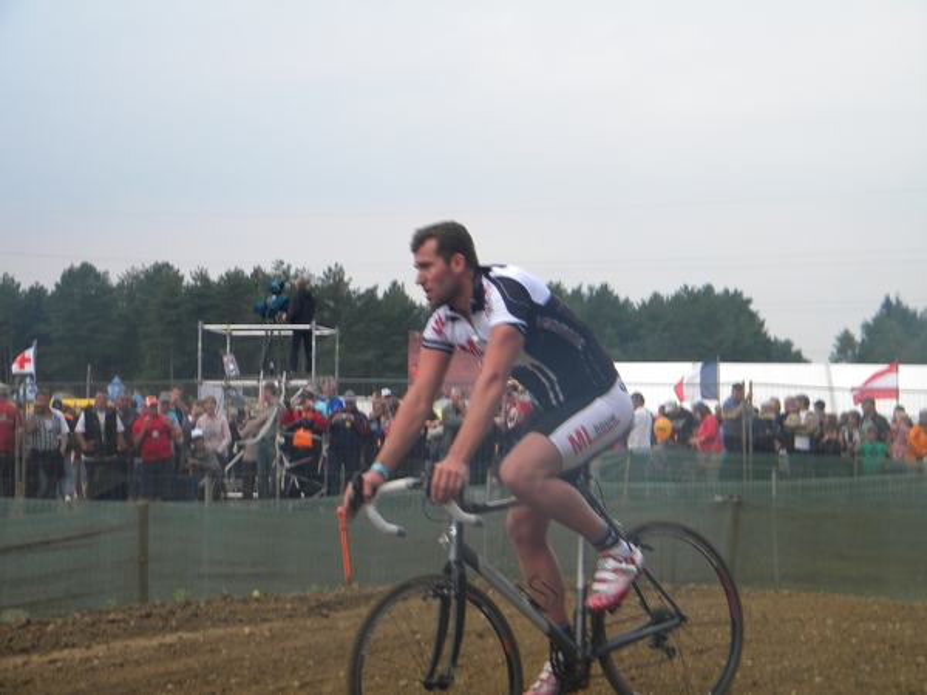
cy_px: 348
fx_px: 2223
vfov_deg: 17.8
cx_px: 464
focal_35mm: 83
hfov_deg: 23.6
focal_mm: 15.1
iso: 95
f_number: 4.5
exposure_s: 1/497
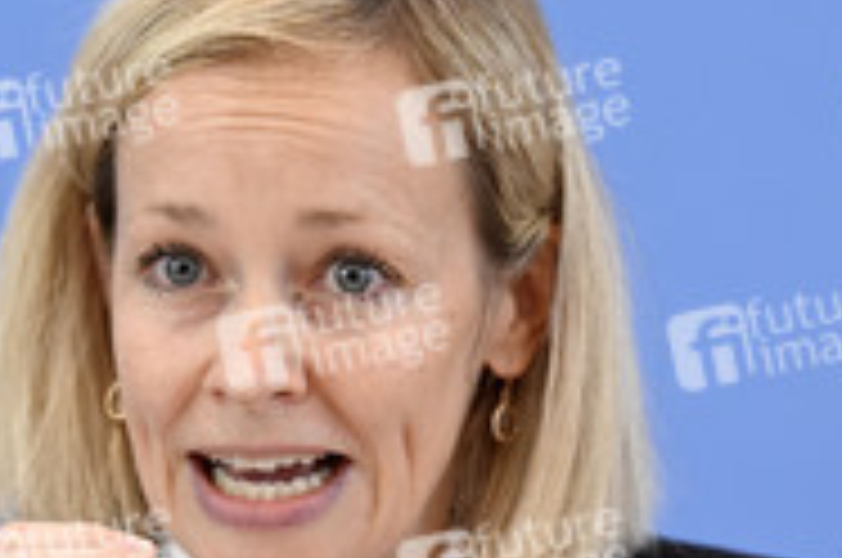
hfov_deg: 7.1
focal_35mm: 290
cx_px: 394
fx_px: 6771
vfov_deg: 4.7
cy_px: 450
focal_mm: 120
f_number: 4
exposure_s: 1/400
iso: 1000
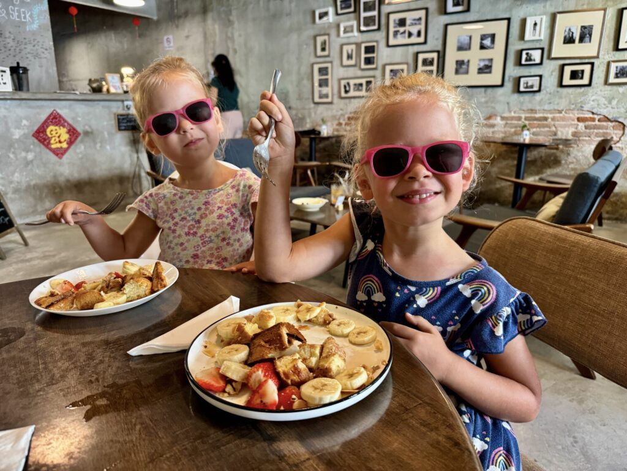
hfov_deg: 71.6
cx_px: 314
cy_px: 236
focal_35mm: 24
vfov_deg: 56.8
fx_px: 435
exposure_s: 1/50
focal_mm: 6.76
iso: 500
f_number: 1.78
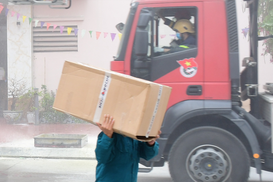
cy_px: 53
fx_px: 746
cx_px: -67
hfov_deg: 19.4
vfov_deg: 13.9
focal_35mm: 98
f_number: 6.3
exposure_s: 1/200
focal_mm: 23
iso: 320
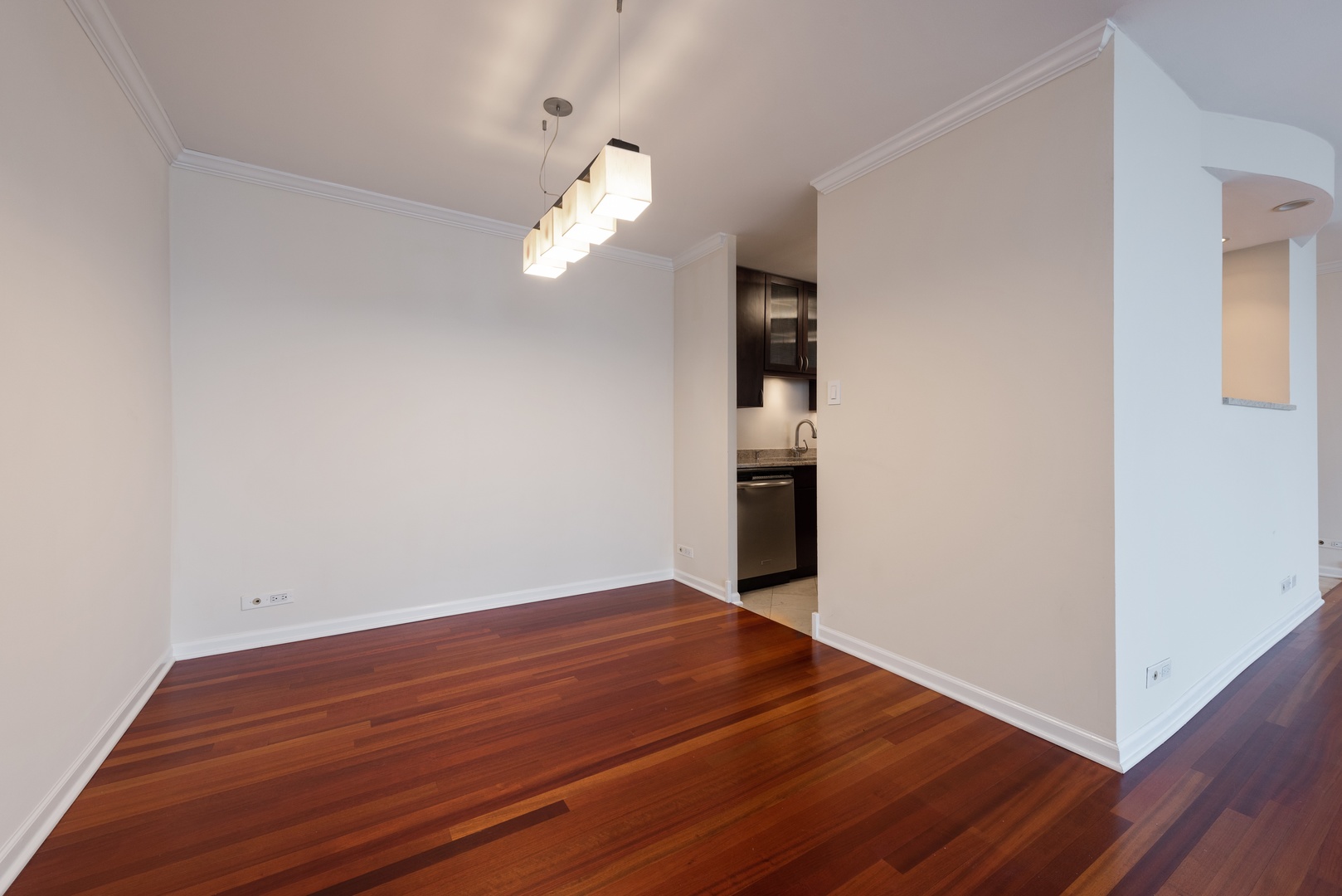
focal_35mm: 14
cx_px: 671
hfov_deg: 104.2
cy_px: 448
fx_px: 522
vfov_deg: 81.3
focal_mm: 14
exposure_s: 1/8
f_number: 8
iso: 200
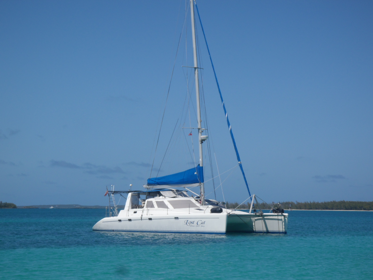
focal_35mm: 103
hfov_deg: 19.1
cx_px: 186
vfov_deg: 14.4
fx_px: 1110
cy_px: 140
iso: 80
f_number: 5
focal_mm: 18.46
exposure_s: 1/1000
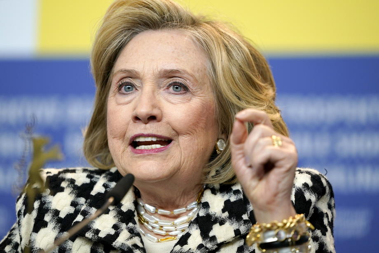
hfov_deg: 10.3
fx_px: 2105
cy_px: 126
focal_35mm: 200
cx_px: 190
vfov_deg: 6.9
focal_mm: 200
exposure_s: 1/400
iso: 800
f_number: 2.8
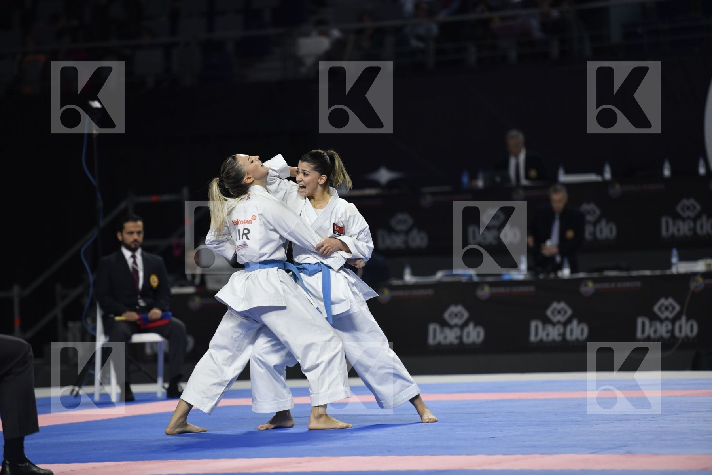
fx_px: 3659
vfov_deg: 7.4
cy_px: 238
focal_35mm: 185
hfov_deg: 11.1
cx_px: 356
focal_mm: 185
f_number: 2.8
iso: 800
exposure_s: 1/800
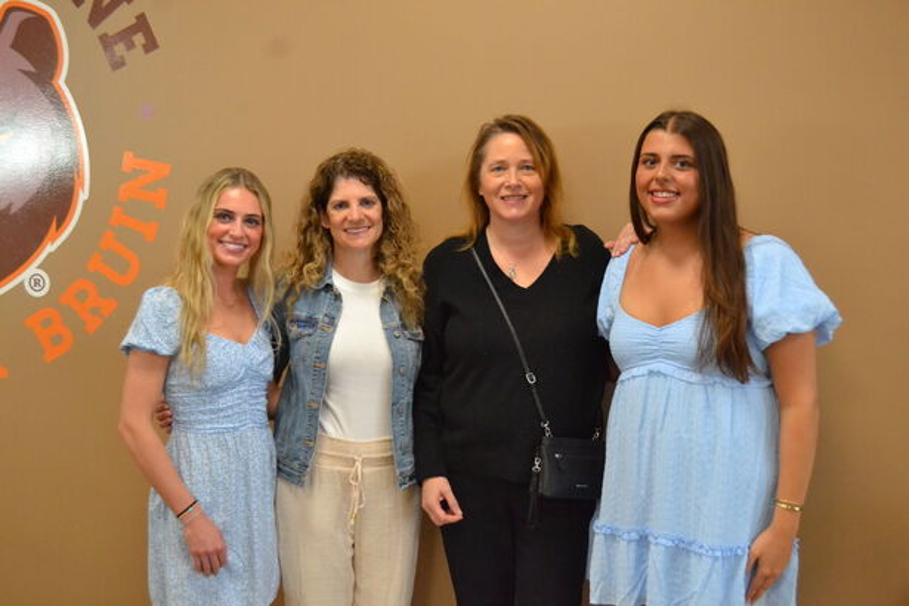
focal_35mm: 45
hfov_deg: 43.6
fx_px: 1136
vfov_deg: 29.9
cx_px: 454
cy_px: 303
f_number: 4.5
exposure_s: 1/160
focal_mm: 30
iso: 3200
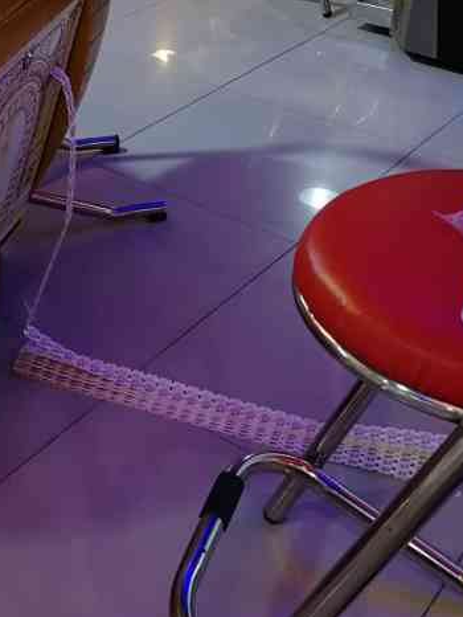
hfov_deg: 26.5
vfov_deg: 34.9
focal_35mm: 54
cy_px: 171
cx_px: 90
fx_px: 962
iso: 160
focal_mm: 3.95
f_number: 2.2
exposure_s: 1/33.3
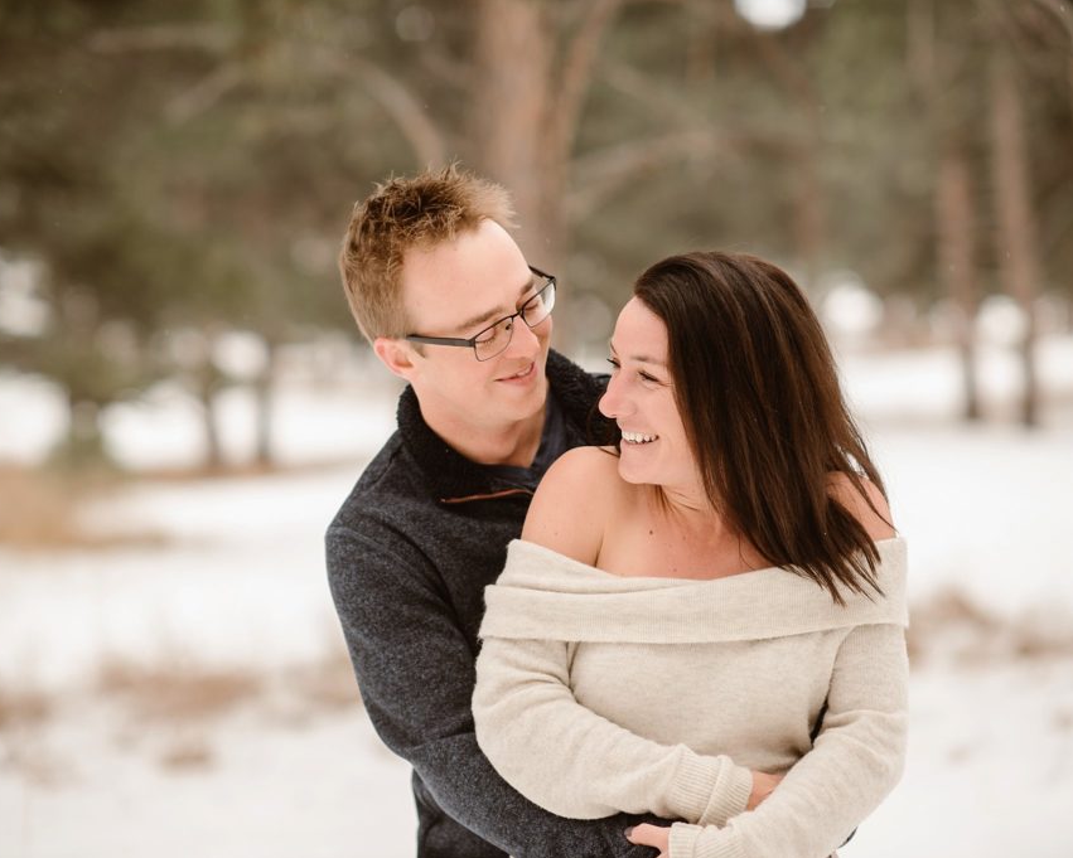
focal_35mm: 96
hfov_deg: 20.0
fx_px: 3049
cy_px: 430
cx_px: 546
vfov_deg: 16.0
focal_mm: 85
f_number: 2.2
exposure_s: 1/250
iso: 200
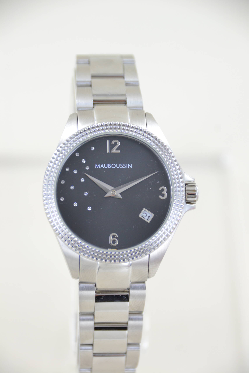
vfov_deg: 7.4
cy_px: 186
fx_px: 2878
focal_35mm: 278
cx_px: 124
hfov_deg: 5.0
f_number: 7.1
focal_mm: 185
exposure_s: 1/60
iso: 400
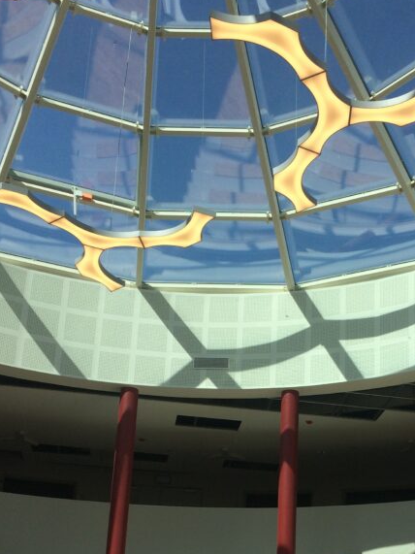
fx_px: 832
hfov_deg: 27.8
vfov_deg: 35.2
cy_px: 469
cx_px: 292
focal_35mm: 52
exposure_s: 1/1580
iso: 32
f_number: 2.2
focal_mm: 4.15
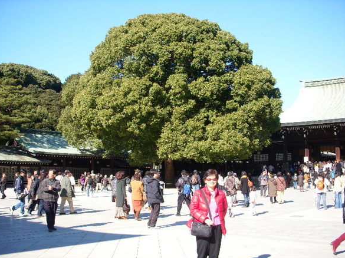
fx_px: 388
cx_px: 169
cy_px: 132
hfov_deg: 47.9
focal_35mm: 39
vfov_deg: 36.8
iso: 100
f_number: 3.3
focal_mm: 6.3
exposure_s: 1/400
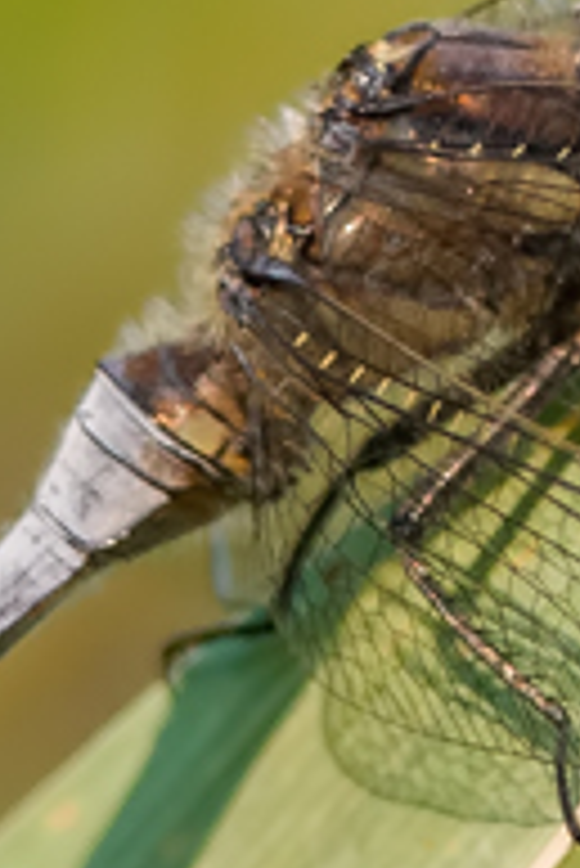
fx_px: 67516
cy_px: 396
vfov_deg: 0.7
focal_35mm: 2799
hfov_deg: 0.5
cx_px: 1281
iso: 800
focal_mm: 300
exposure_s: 1/1250
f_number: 4
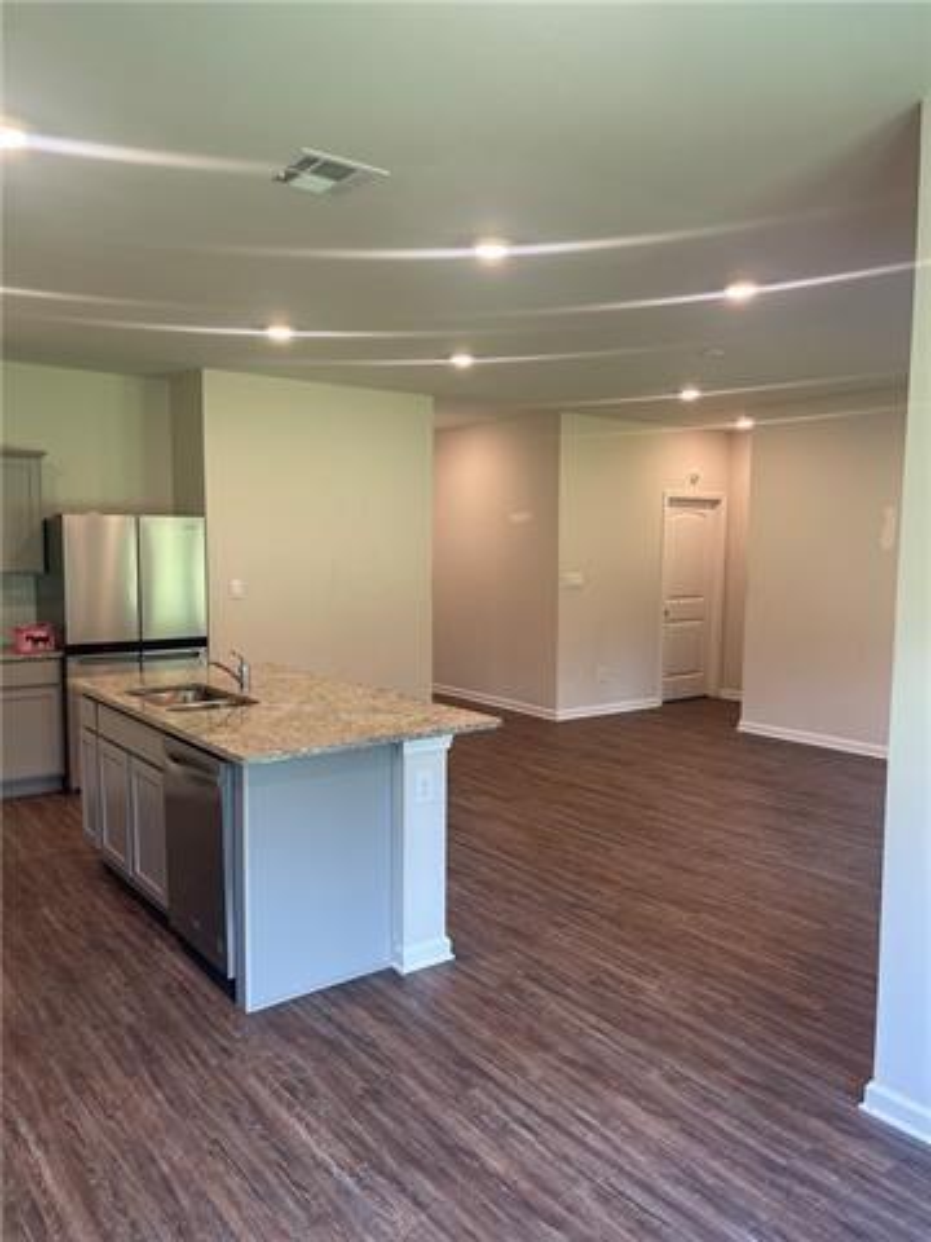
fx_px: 932
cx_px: 466
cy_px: 621
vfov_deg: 67.3
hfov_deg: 53.1
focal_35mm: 26
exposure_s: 1/60
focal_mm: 5.1
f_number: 1.6
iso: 64
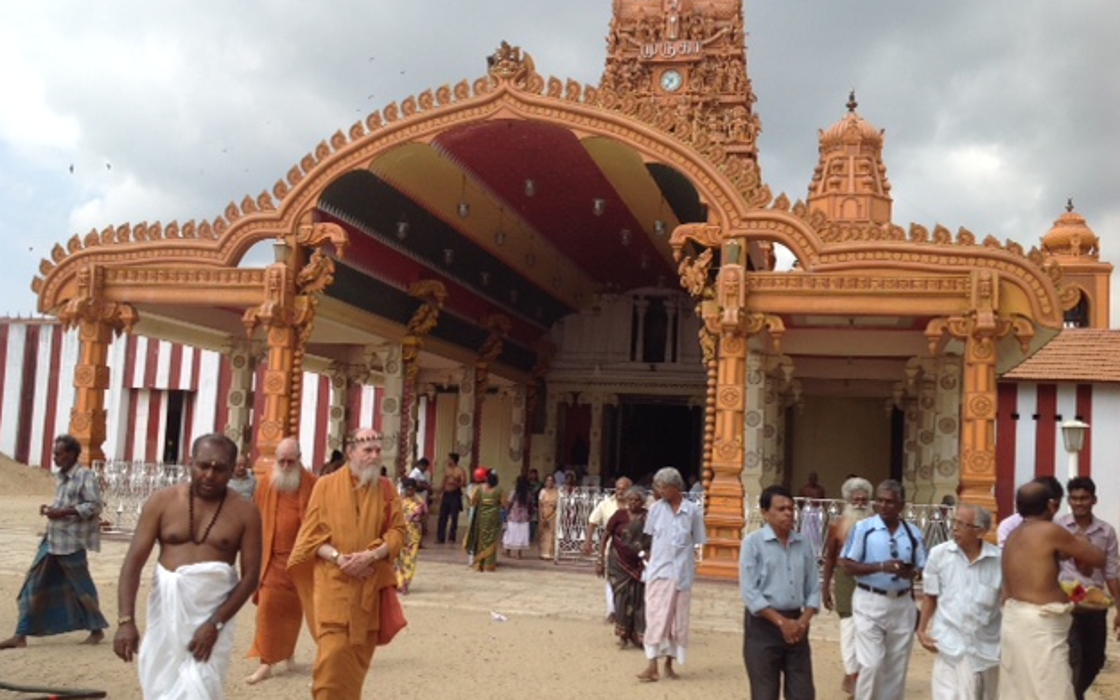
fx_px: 1160
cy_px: 377
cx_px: 560
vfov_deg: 33.6
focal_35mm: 38
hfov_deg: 51.5
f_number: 2.4
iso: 50
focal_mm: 4.28
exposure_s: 1/1439
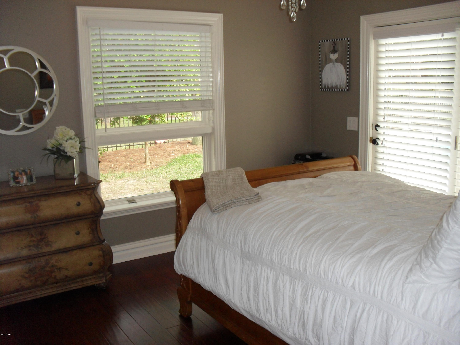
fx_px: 465
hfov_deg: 52.6
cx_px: 230
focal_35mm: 35
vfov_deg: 40.7
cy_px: 172
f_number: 3.2
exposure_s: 1/45
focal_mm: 6.3
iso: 200
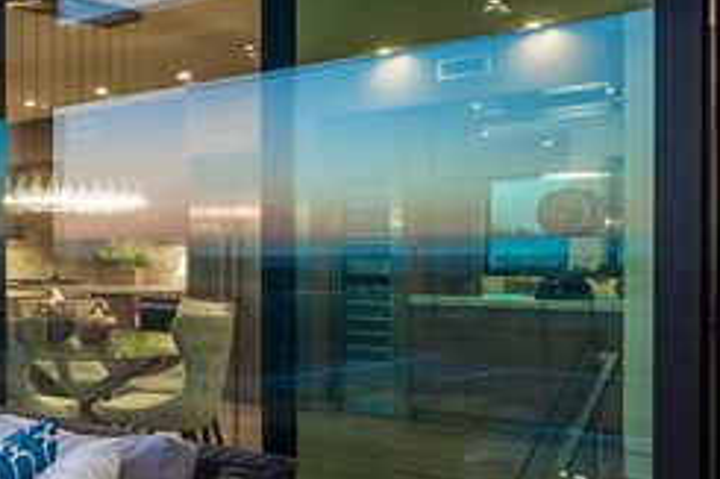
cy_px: 260
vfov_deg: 28.6
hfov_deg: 36.8
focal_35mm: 47
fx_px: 939
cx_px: -29
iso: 200
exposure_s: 1/2
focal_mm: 12
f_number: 9
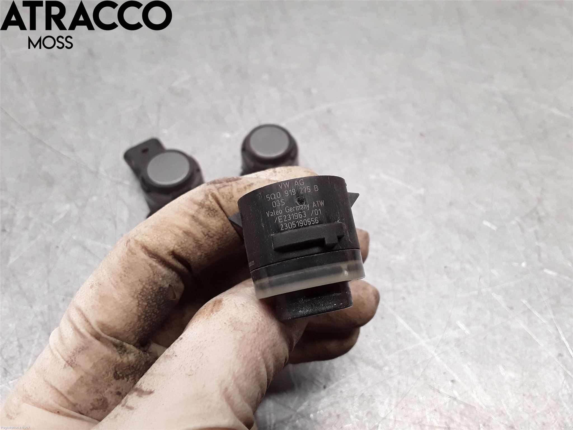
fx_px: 463
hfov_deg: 63.4
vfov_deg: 49.7
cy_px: 215
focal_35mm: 28
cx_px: 286
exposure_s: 1/100
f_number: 1.9
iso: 100
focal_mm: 2.91
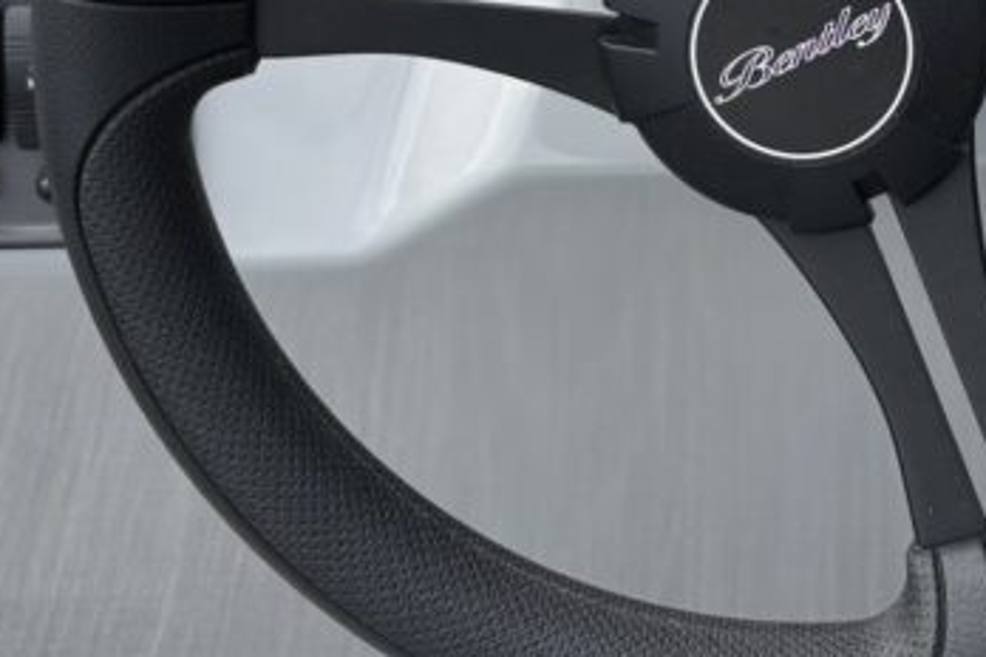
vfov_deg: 15.3
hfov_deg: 23.8
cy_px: -295
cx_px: 880
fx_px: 2273
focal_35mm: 83
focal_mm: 5.96
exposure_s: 1/1499
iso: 50
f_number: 1.6
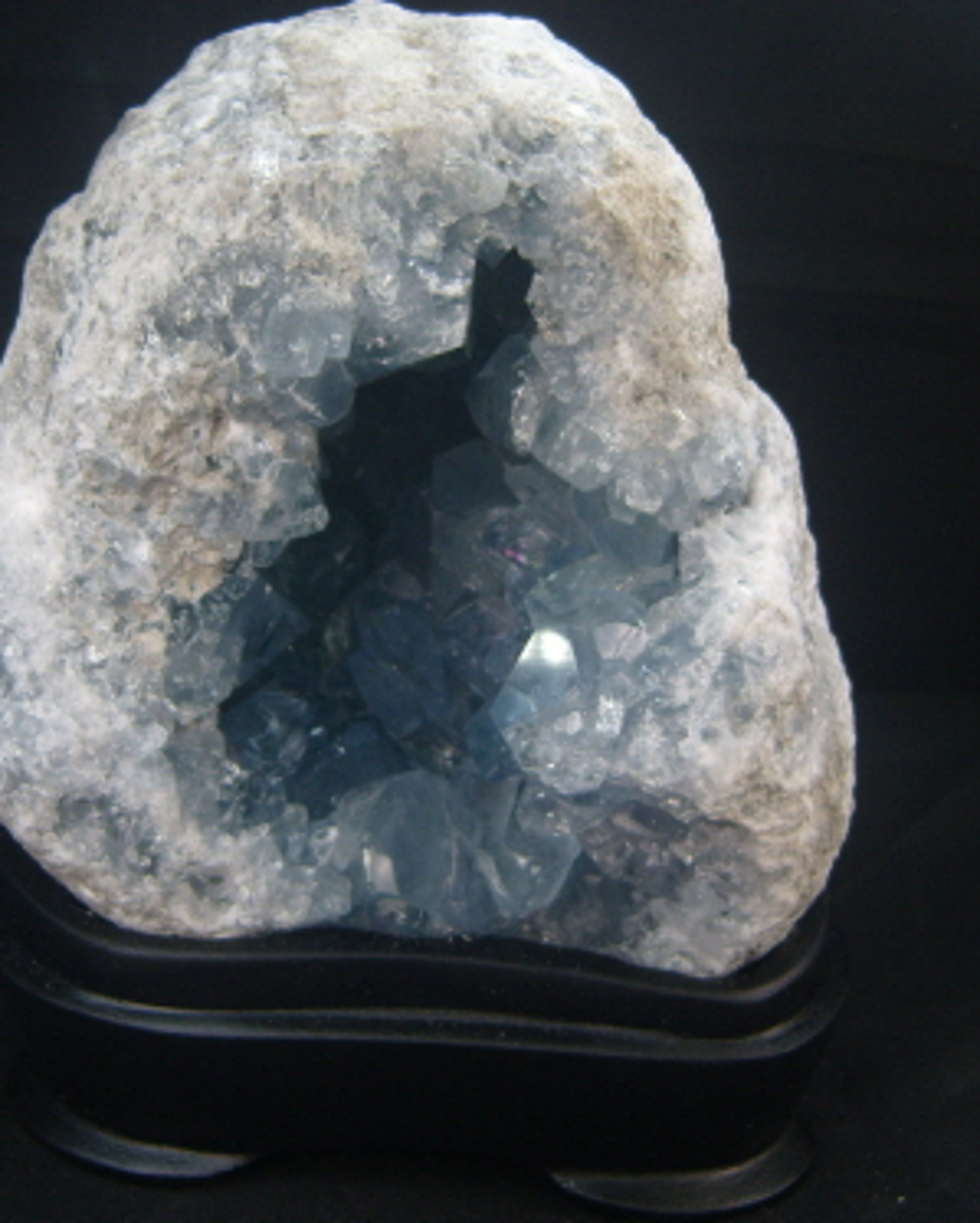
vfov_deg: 40.3
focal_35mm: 46
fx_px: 1666
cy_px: 610
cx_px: 400
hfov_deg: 32.7
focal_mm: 7.4
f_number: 2.8
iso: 80
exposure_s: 1/350
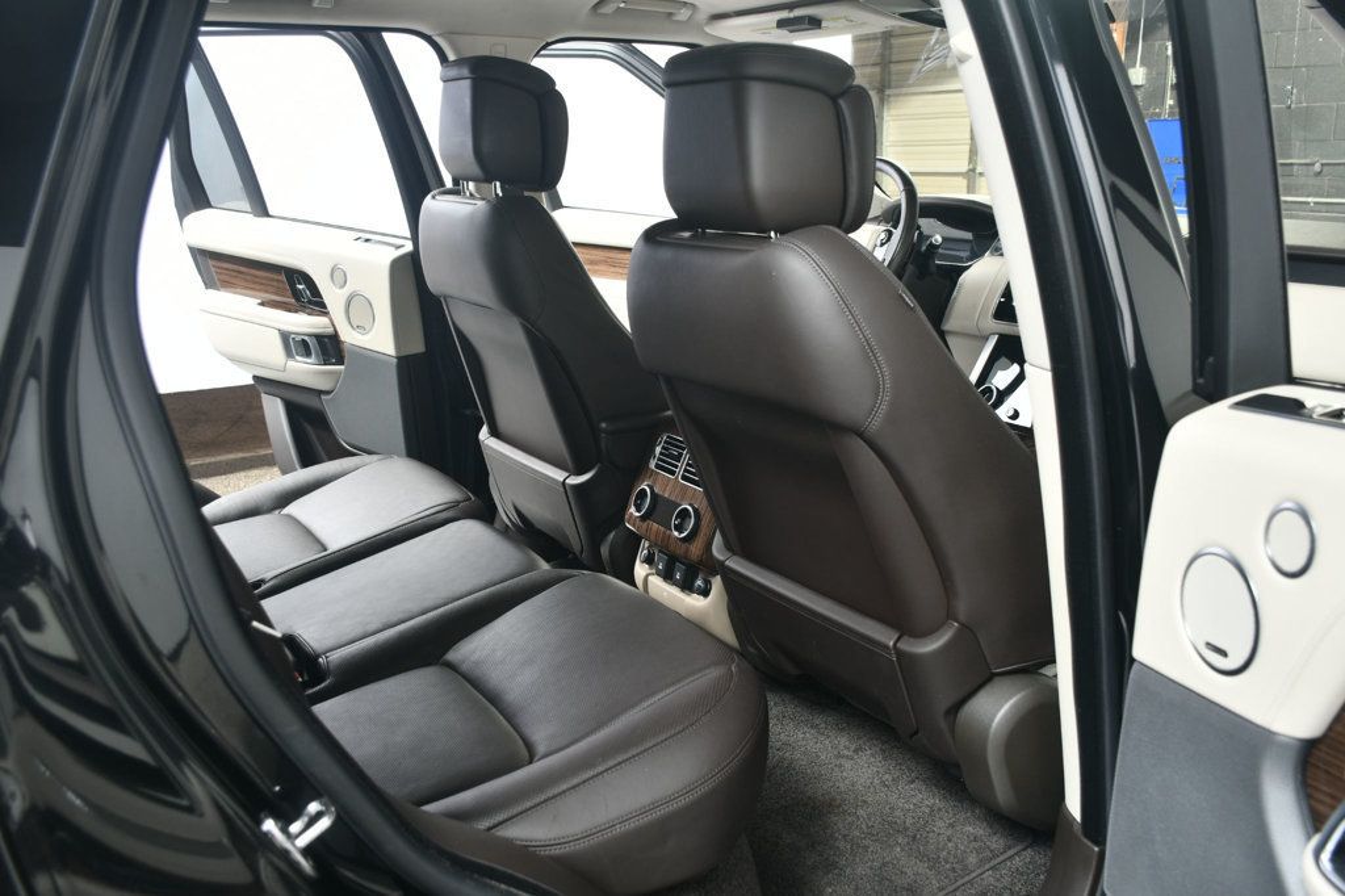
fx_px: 1232
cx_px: 672
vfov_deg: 39.9
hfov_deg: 57.2
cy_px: 448
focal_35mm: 33
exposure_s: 1/160
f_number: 5
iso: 100
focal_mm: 22
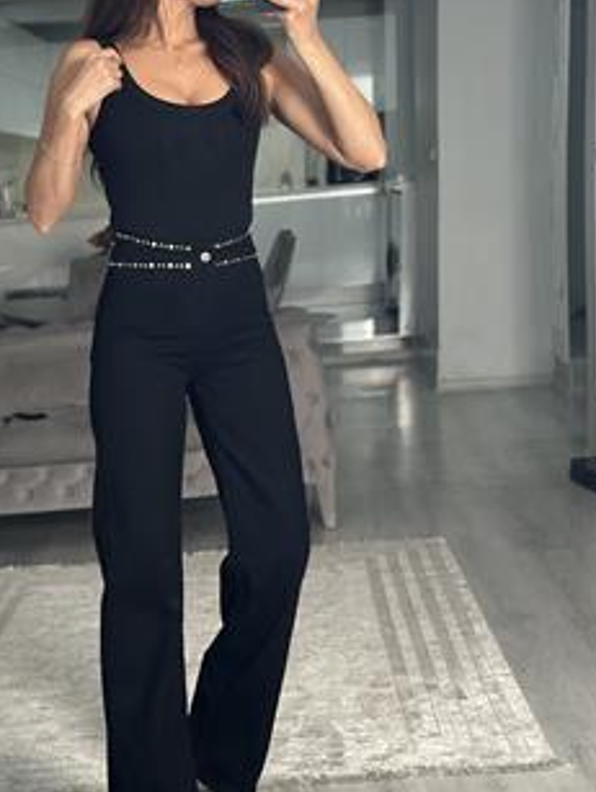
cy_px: 338
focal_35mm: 79
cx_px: 194
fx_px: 1810
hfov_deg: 18.6
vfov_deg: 24.7
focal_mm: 6.86
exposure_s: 1/50
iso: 200
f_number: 1.78
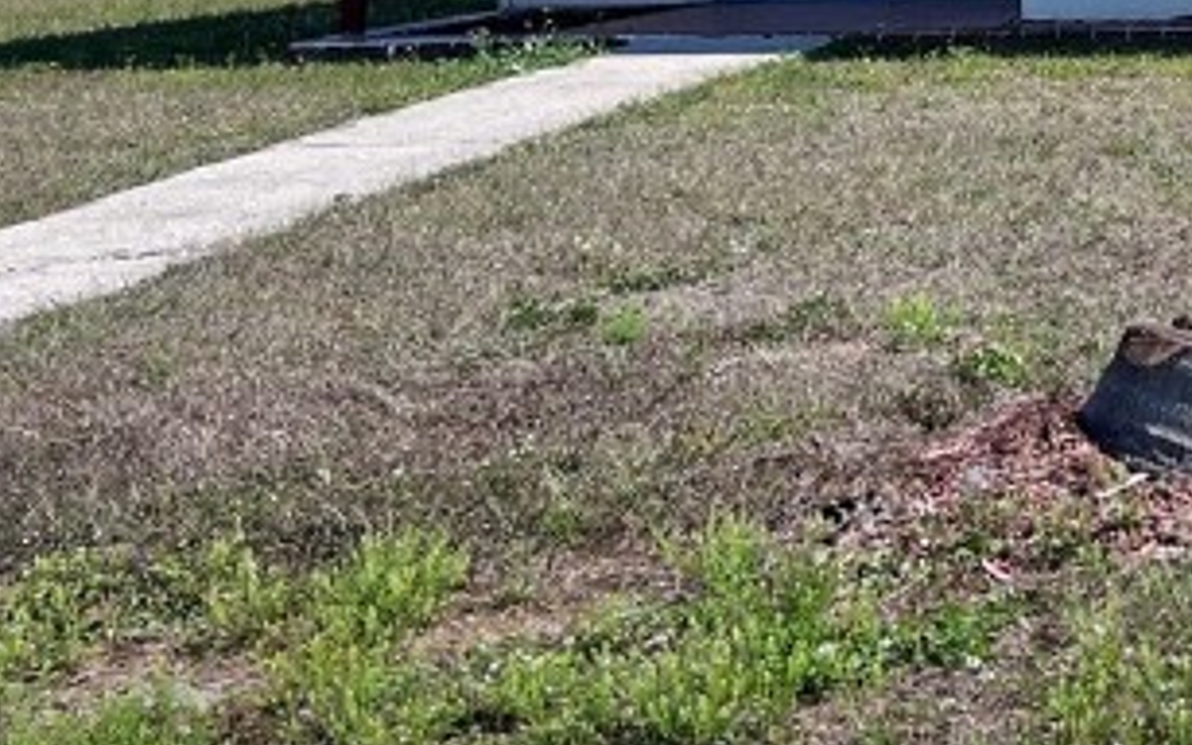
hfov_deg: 19.4
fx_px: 2989
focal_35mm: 92
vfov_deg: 13.5
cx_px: 1840
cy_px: -341
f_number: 1.5
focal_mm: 5.7
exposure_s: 1/2513
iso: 50
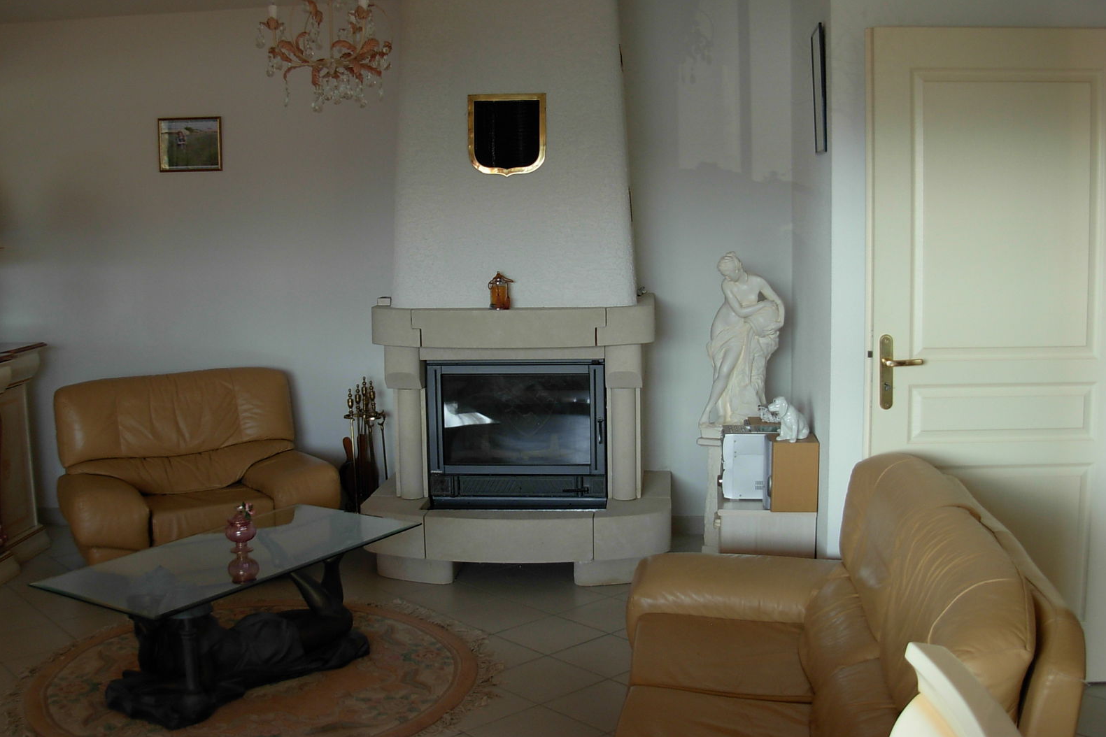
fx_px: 1229
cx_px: 555
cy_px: 335
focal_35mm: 40
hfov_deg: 48.5
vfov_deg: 33.4
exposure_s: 1/34.8
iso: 79
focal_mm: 6.3
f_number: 2.9
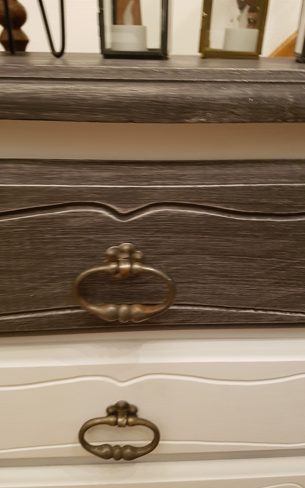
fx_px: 372
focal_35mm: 28
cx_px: 157
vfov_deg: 66.5
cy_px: 246
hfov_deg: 44.5
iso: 200
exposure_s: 1/10
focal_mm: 4.2
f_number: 1.7
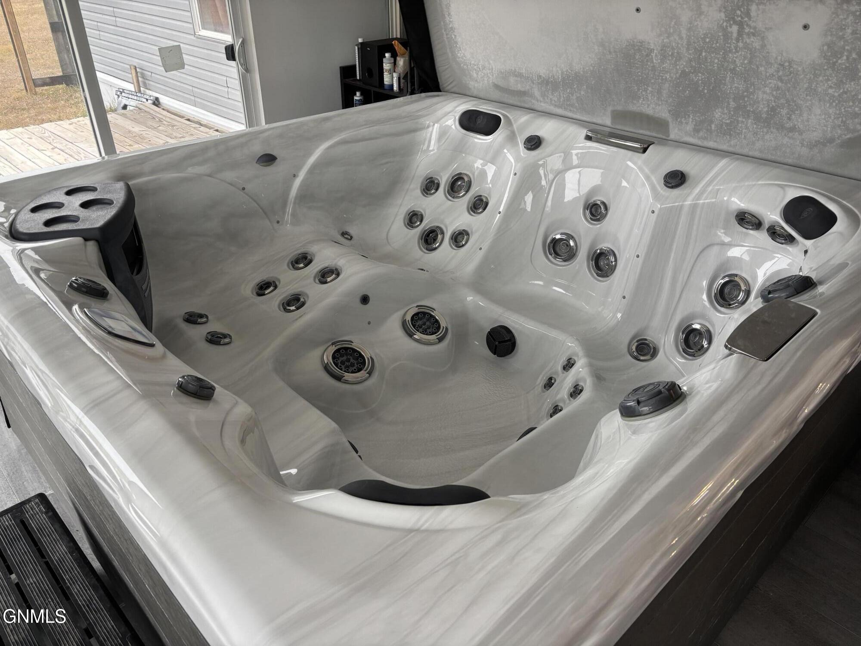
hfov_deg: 67.3
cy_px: 323
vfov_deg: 53.1
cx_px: 430
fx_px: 647
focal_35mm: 26
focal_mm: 5.96
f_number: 1.6
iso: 125
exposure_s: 1/60
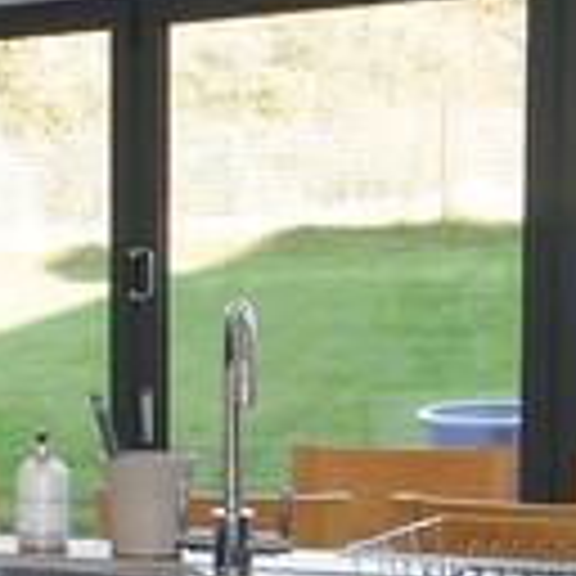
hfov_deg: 13.3
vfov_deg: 17.0
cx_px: -747
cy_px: 421
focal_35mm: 102
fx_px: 1920
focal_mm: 10
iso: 200
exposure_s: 1/80
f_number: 4.5
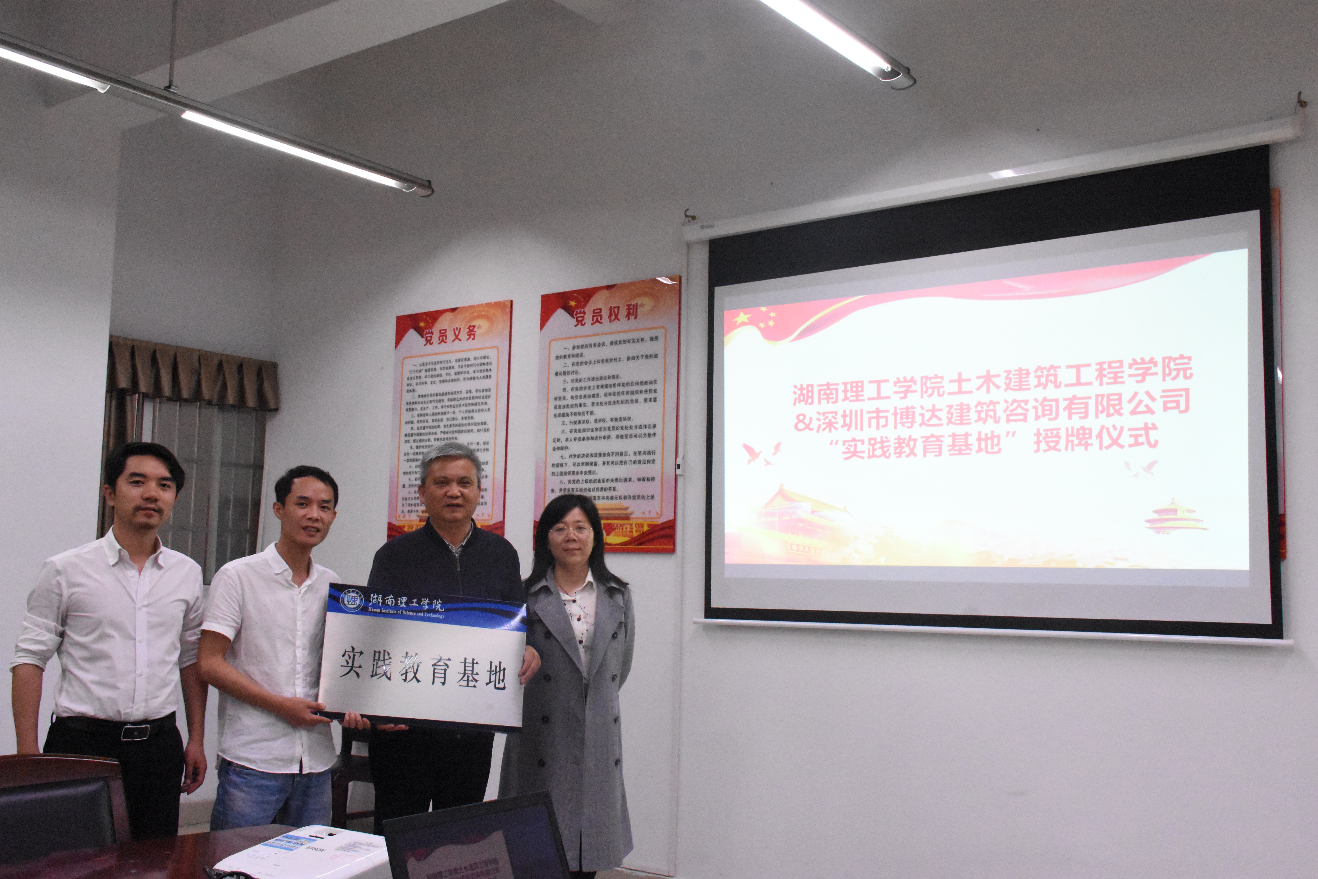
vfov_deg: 36.9
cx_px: 659
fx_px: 1318
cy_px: 440
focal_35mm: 36
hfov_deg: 53.1
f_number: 9
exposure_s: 1/250
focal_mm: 24
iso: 10000
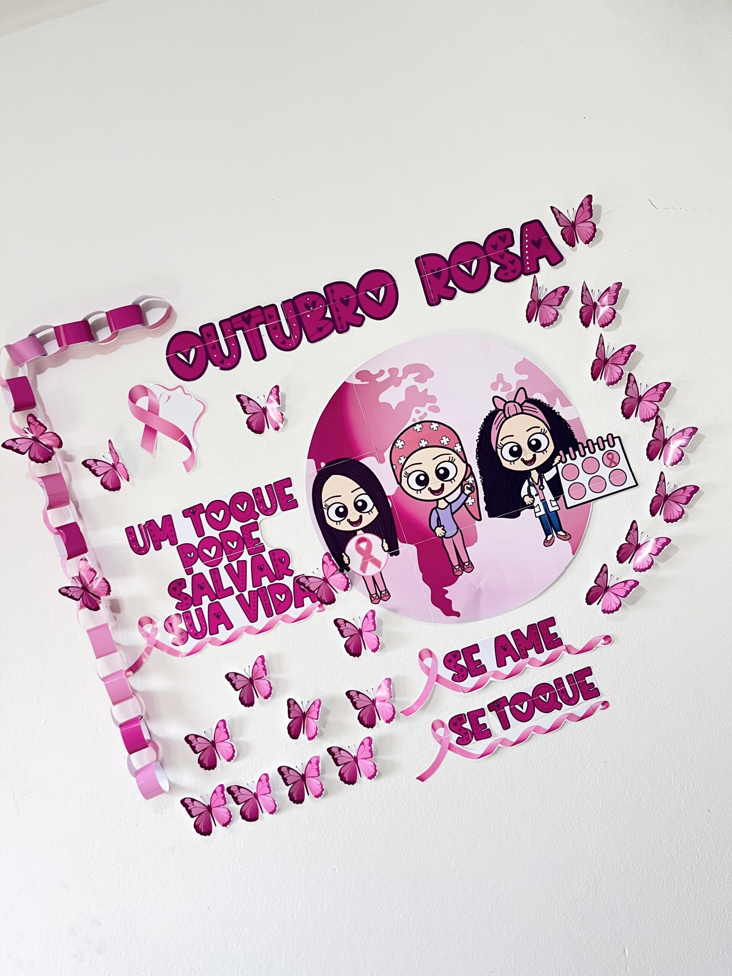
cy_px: 488
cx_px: 366
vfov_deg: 67.3
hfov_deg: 53.1
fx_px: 733
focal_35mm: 26
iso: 125
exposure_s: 1/60
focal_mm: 5.1
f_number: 1.6
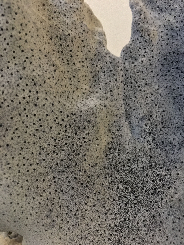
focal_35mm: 29
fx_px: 206
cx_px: 92
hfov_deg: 48.2
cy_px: 122
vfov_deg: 61.7
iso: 320
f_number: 2.2
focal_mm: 4.15
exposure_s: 1/17
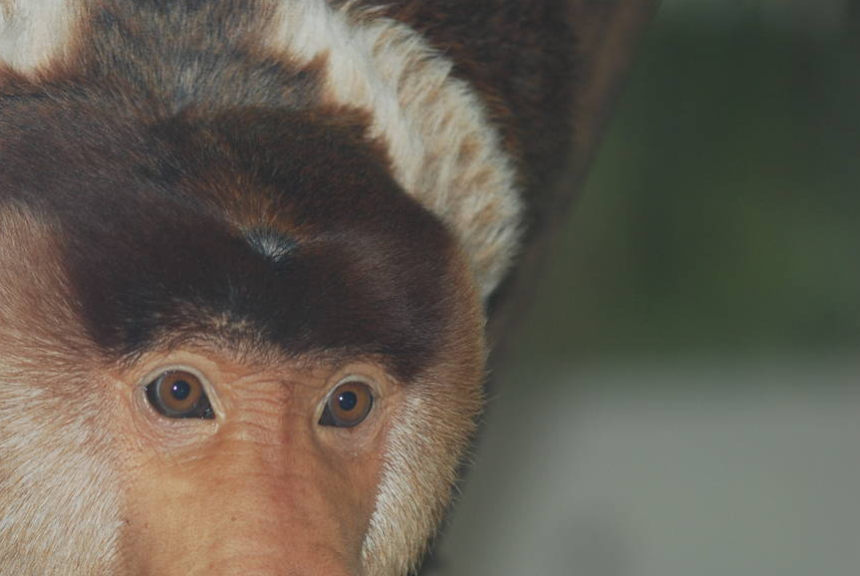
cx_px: 69
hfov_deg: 5.4
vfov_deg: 3.6
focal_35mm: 378
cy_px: 447
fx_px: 9041
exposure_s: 1/60
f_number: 4.5
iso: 200
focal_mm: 135
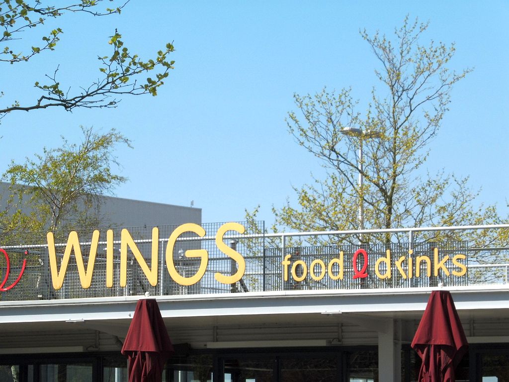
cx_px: 254
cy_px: 191
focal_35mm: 231
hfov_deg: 8.6
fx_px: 3397
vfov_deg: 6.4
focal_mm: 41.3
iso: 100
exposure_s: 1/320
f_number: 7.1
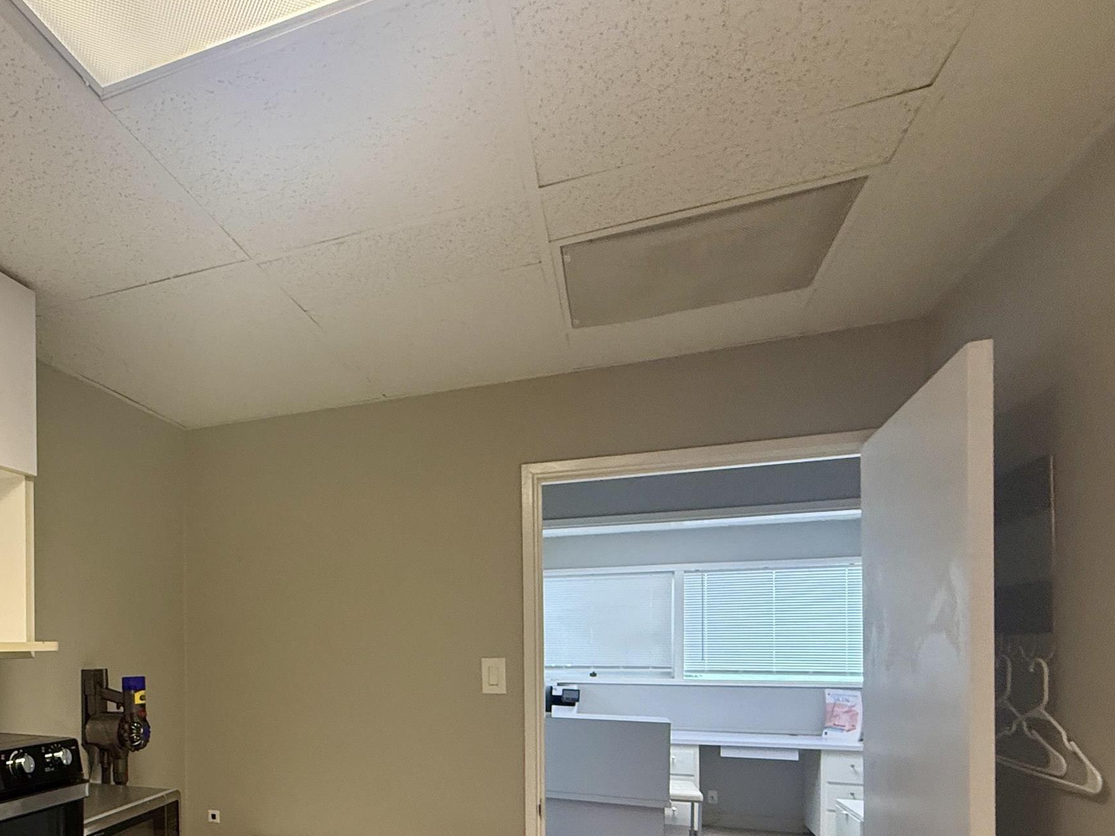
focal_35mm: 25
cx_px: 204
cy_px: 641
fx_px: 805
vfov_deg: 52.1
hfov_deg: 62.7
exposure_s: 1/60
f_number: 2.2
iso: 320
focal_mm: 2.22
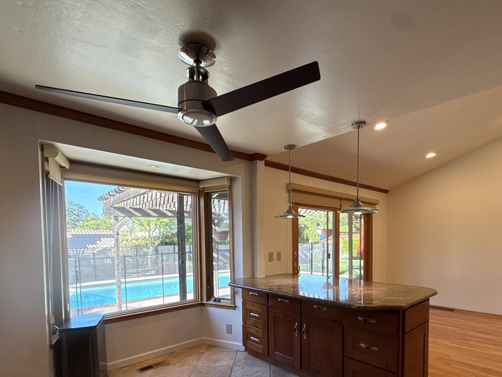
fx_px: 290
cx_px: 265
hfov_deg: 81.7
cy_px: 254
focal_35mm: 20
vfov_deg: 64.1
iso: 80
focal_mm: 2.22
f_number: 2.2
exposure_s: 1/120
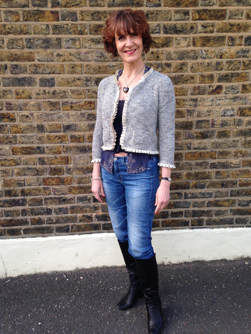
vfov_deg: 55.4
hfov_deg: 42.9
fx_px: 319
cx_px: 126
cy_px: 167
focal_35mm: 33
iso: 50
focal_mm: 4.12
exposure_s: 1/120
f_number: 2.4
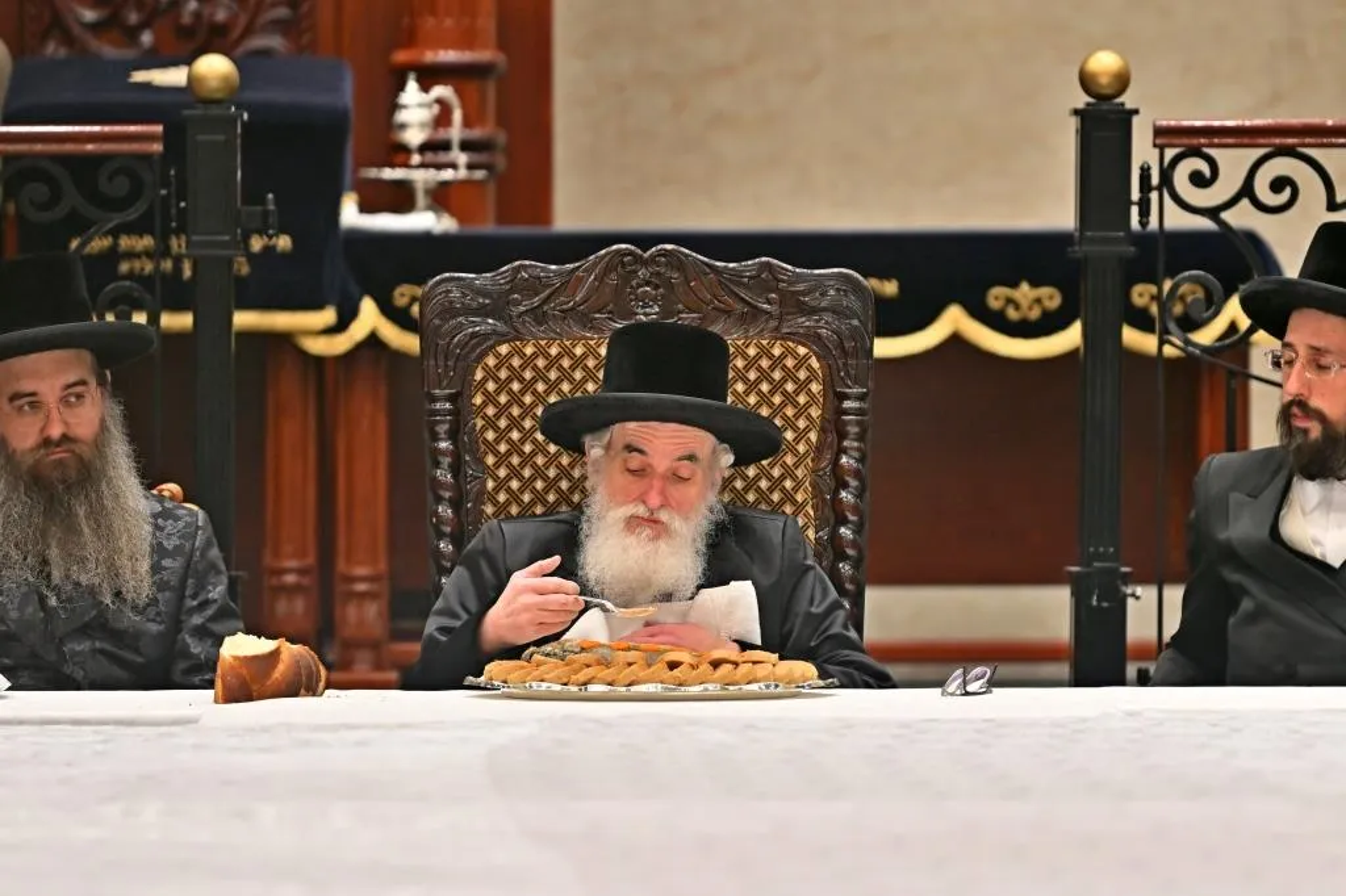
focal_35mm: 300
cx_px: 673
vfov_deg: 4.6
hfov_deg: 6.9
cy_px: 448
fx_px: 11212
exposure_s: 1/400
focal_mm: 200
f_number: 2.8
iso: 320
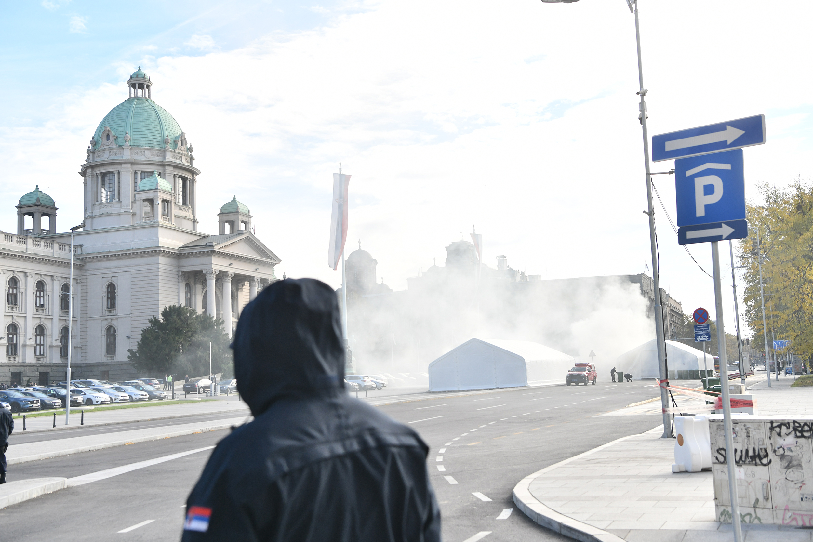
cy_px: 271
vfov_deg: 29.9
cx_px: 406
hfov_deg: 43.6
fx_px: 1016
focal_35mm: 45
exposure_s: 1/2500
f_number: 5
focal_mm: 45
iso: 800
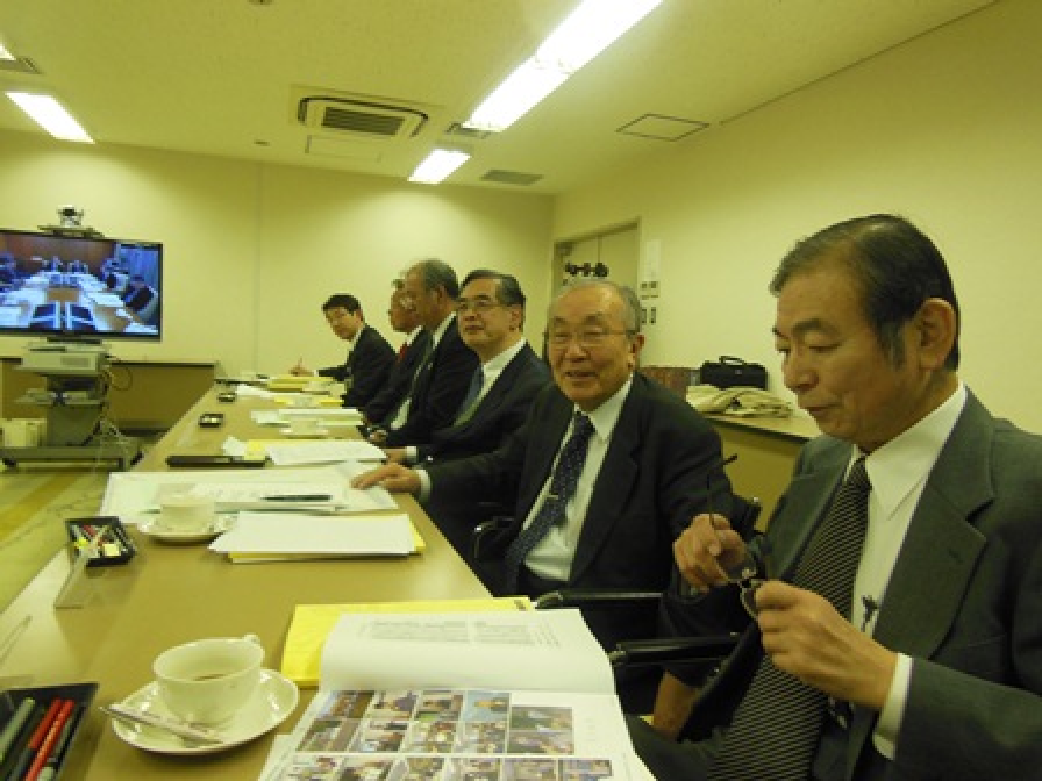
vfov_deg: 54.9
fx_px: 753
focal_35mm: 25
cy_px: 390
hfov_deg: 69.4
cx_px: 521
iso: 200
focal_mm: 4.5
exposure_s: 1/30
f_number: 3.5
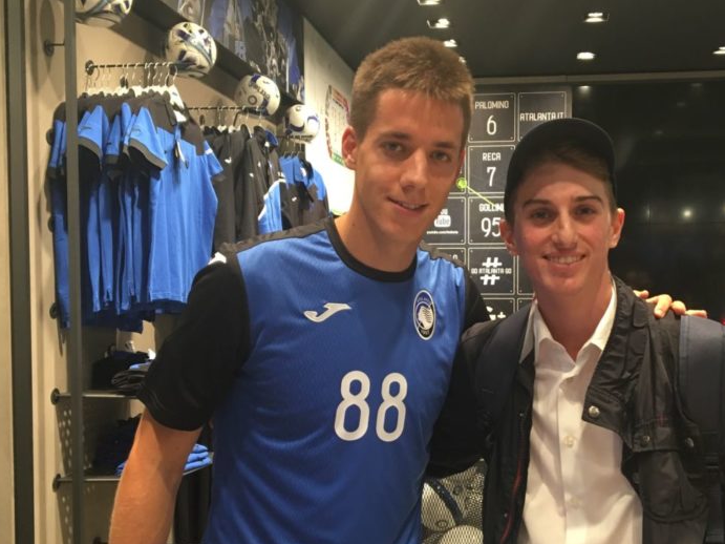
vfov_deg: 33.5
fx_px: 900
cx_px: 450
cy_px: 318
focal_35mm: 43
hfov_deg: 43.5
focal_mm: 4.15
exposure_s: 1/33
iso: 125
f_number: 2.2
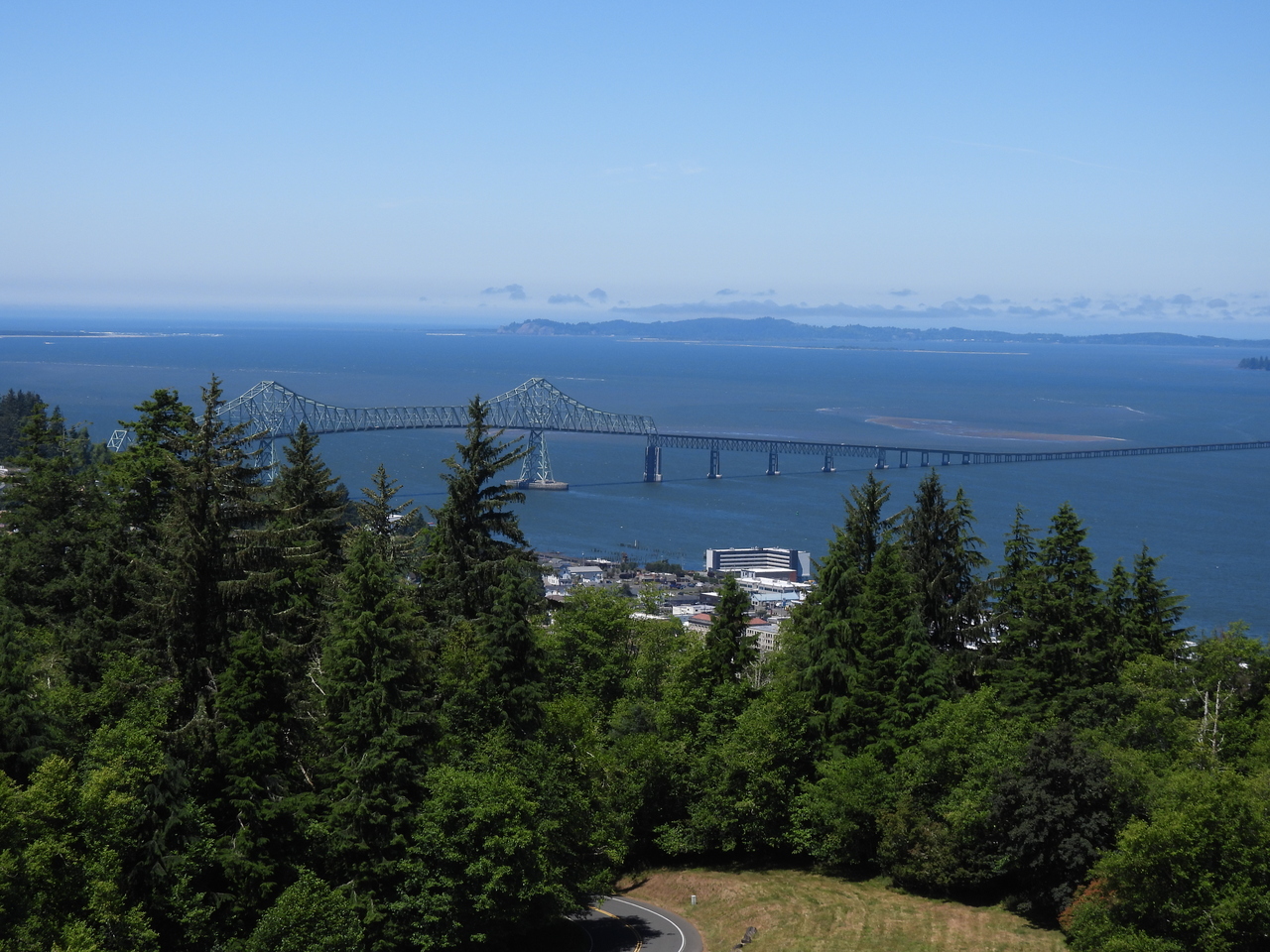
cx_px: 635
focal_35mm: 80
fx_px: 2935
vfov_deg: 18.4
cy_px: 476
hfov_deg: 24.4
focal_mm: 14.3
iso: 100
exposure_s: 1/1250
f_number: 3.5
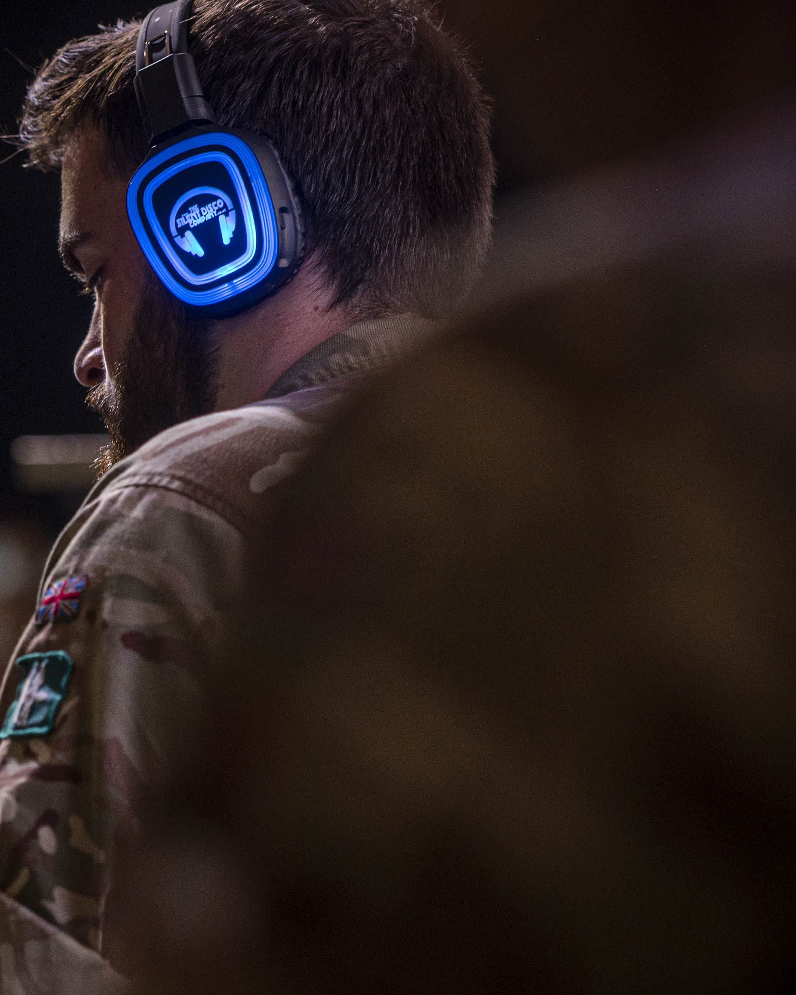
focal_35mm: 262
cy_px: 527
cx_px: 40
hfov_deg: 5.9
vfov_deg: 7.4
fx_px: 7715
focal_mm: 125
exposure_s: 1/30
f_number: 2.8
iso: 800
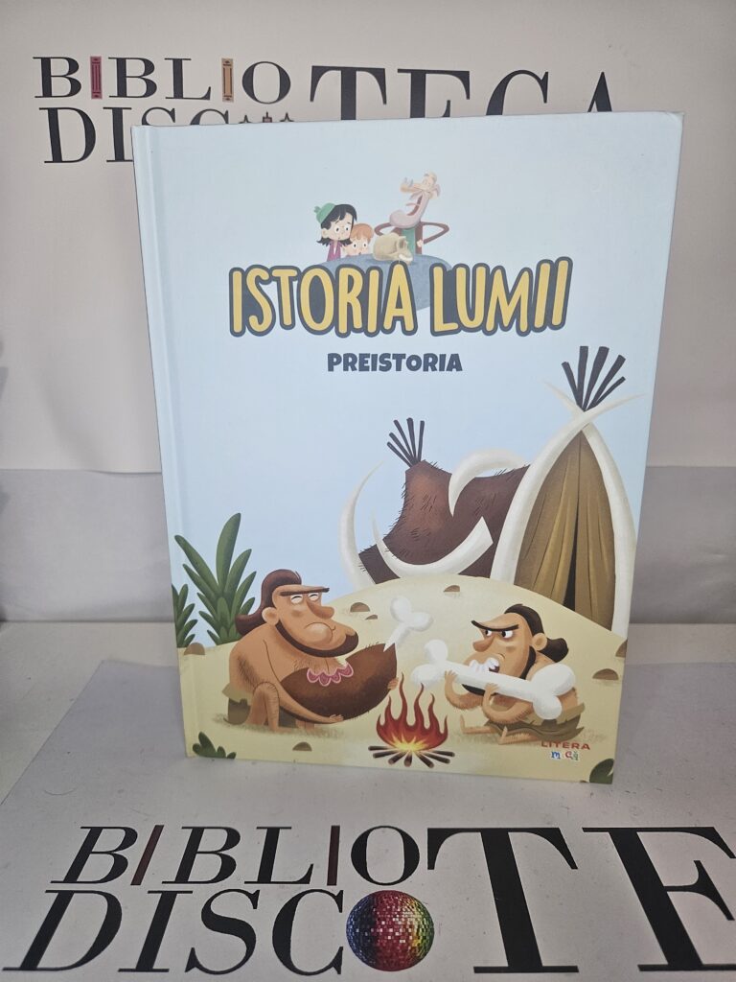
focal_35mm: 23
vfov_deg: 73.9
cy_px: 491
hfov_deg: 58.9
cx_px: 368
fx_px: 652
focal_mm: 5.4
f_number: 1.8
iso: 200
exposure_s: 1/100
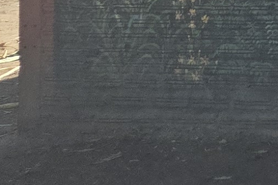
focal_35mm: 188
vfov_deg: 7.0
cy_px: -189
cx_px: 875
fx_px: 1451
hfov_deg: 8.7
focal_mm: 5.4
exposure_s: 1/2921
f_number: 1.8
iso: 50
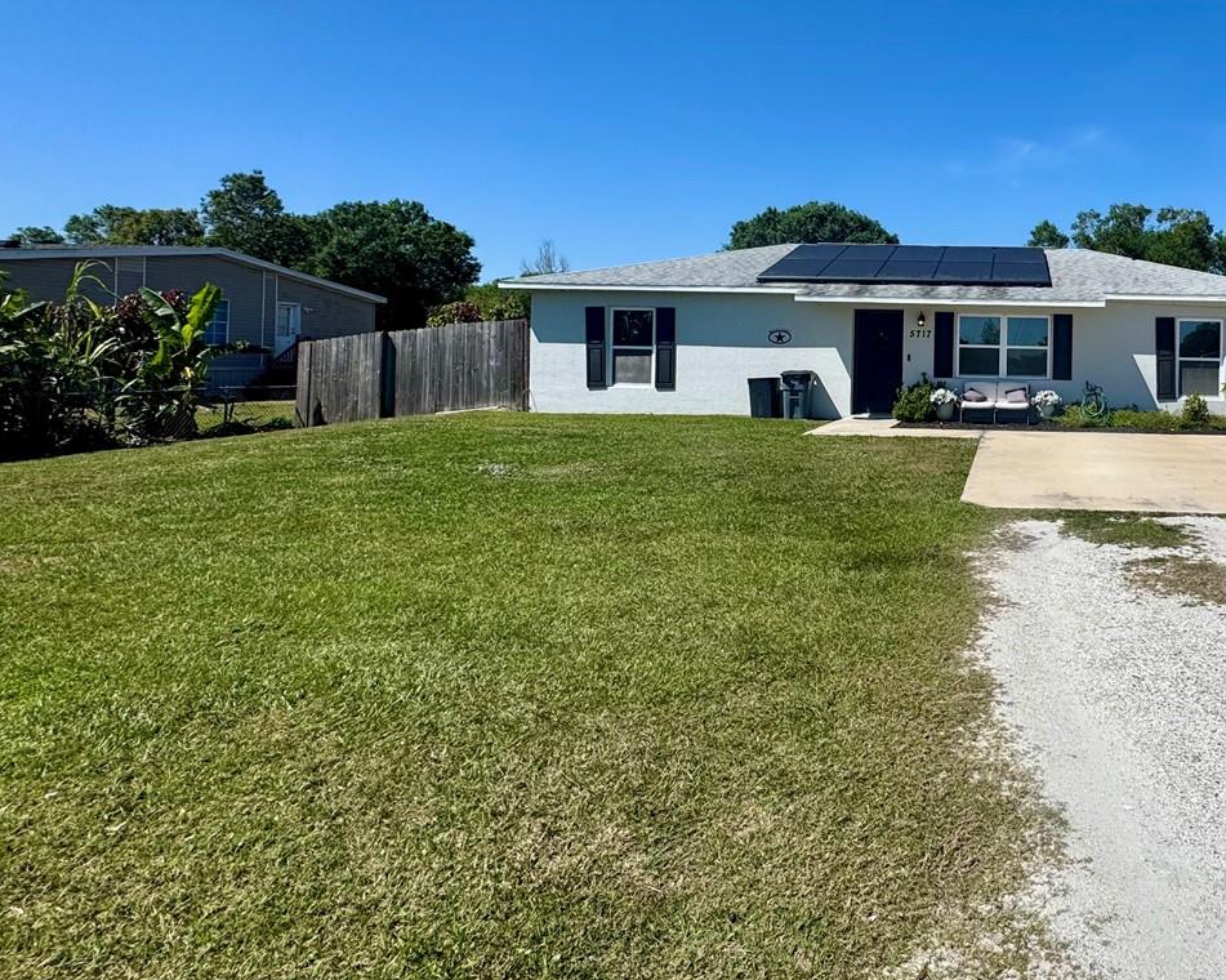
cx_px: 1002
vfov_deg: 59.9
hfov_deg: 65.3
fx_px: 834
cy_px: 360
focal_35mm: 23
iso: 50
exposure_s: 1/3247
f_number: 2.2
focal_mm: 2.22
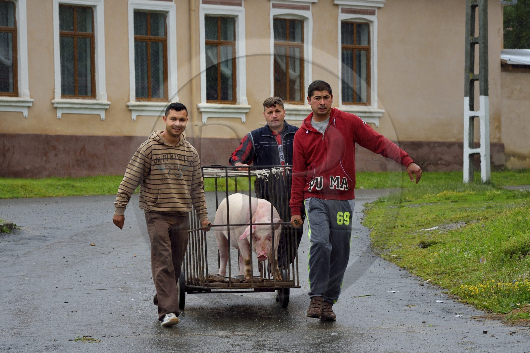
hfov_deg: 15.2
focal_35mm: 135
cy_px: 176
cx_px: 265
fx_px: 1987
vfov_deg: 10.2
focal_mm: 135
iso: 800
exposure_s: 1/250
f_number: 13
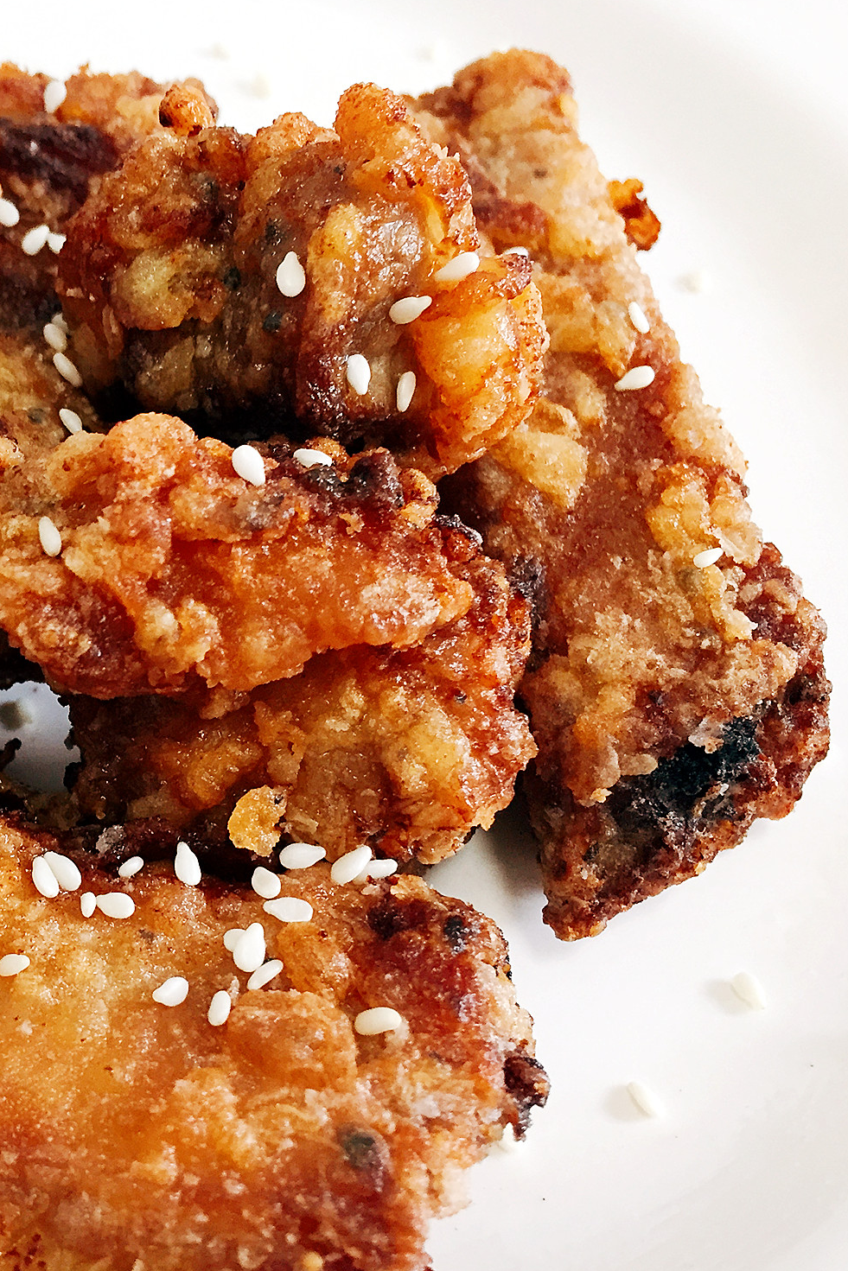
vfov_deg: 47.4
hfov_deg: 30.6
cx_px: 24
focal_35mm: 41
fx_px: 1448
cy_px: 642
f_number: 2.2
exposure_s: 1/33
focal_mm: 4.15
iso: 160
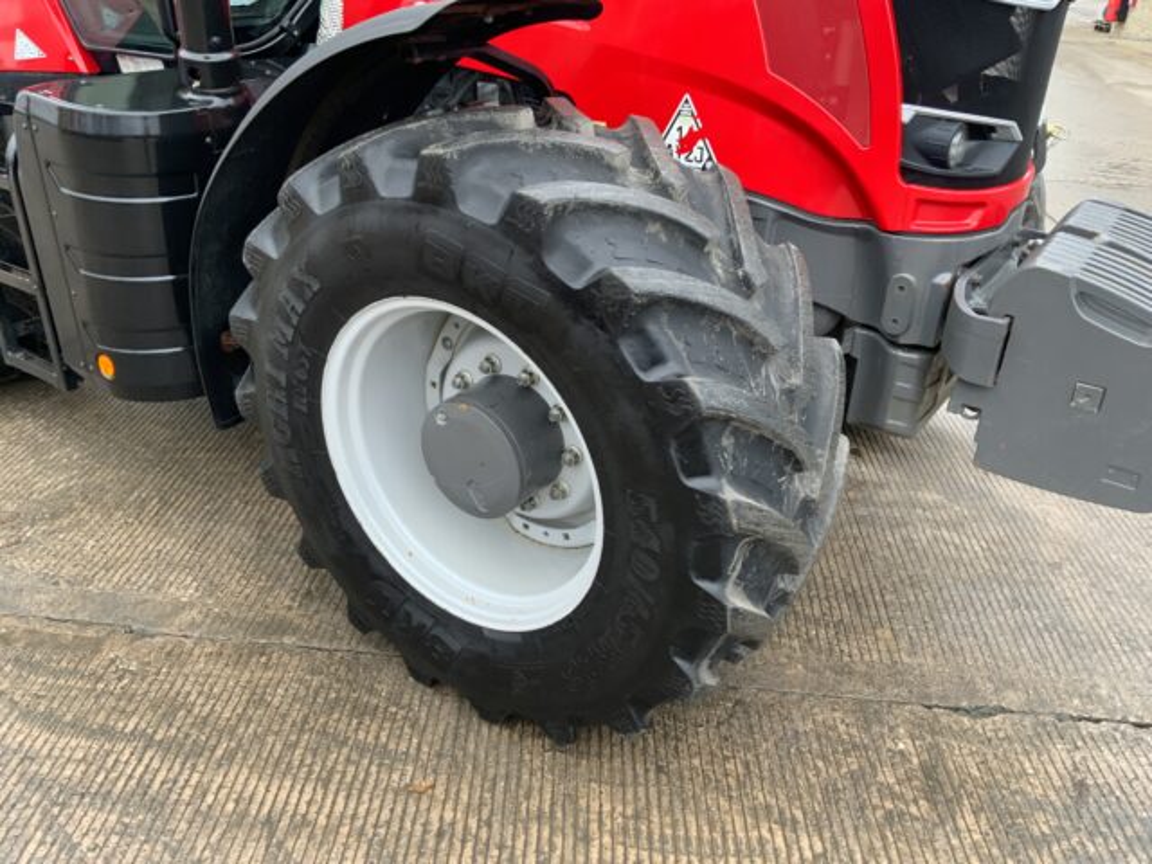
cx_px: 576
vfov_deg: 48.2
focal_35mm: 29
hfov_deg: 61.7
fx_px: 965
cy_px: 432
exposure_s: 1/77
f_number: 1.8
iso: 64
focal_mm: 3
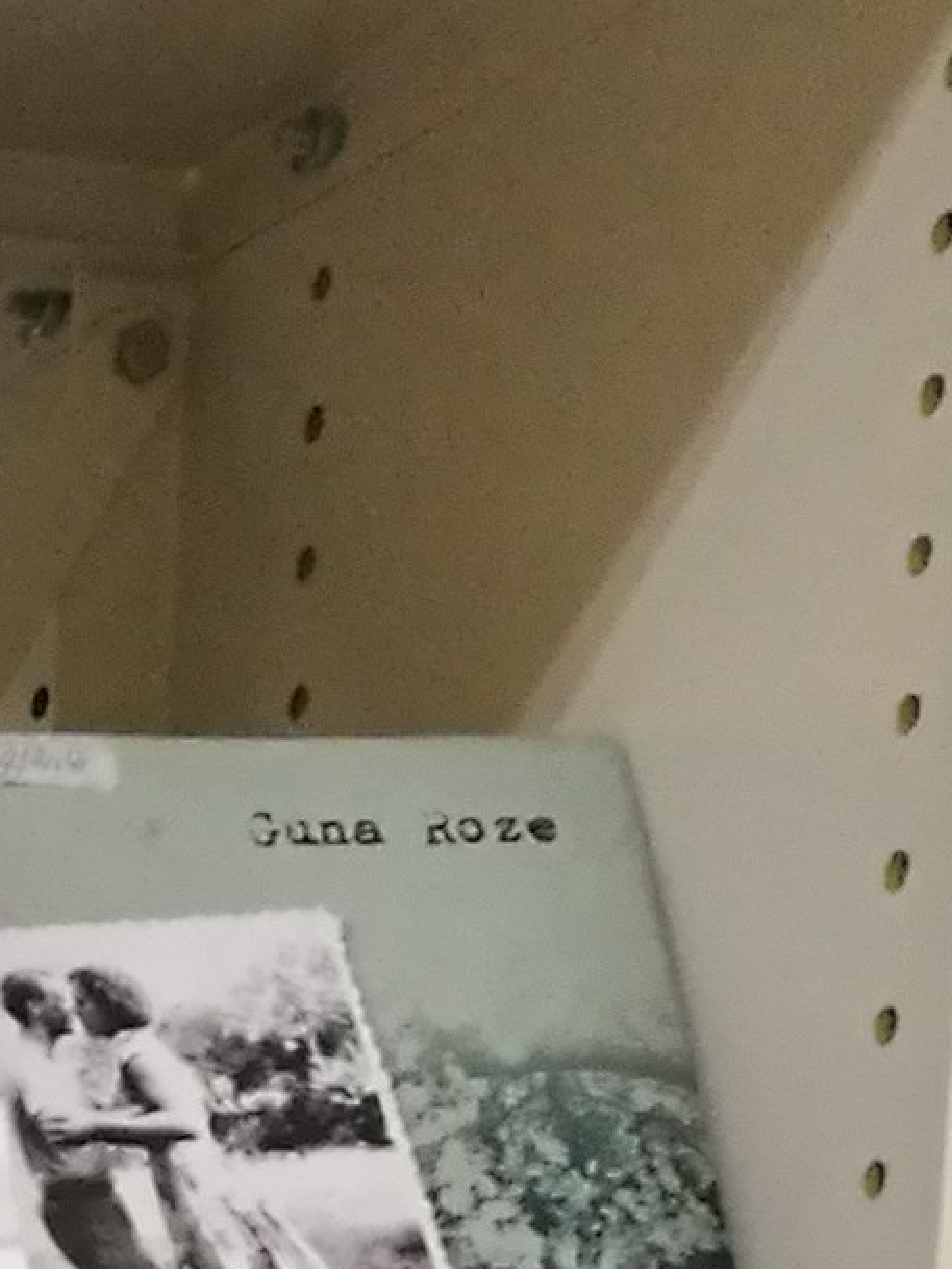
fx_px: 6451
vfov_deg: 8.9
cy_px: 3930
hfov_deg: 7.5
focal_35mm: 176
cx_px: -1775
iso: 160
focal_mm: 4.5
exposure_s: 1/33.3
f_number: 2.2
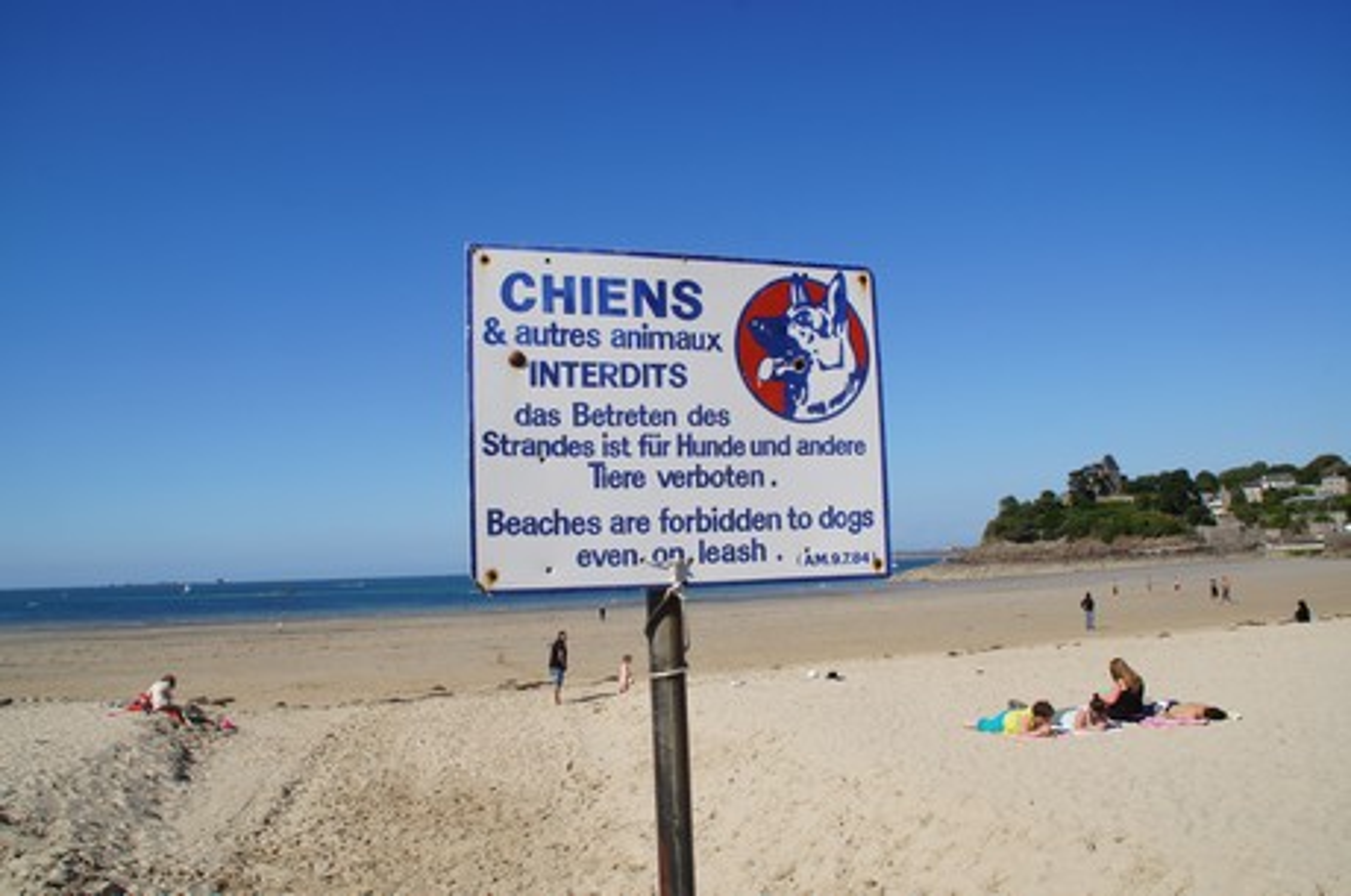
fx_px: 1011
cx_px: 676
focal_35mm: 27
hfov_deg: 67.5
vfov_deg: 47.8
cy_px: 448
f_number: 11
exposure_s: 1/200
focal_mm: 18
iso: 100
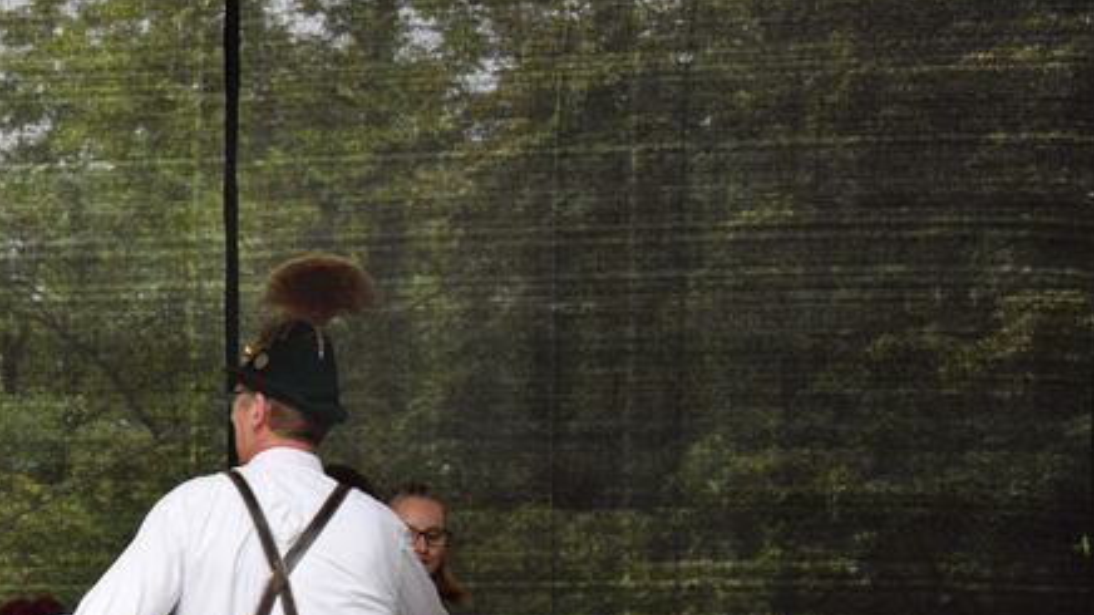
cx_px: -120
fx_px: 2616
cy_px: 606
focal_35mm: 90
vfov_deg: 13.2
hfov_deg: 22.3
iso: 400
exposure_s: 1/60
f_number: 4
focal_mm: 25
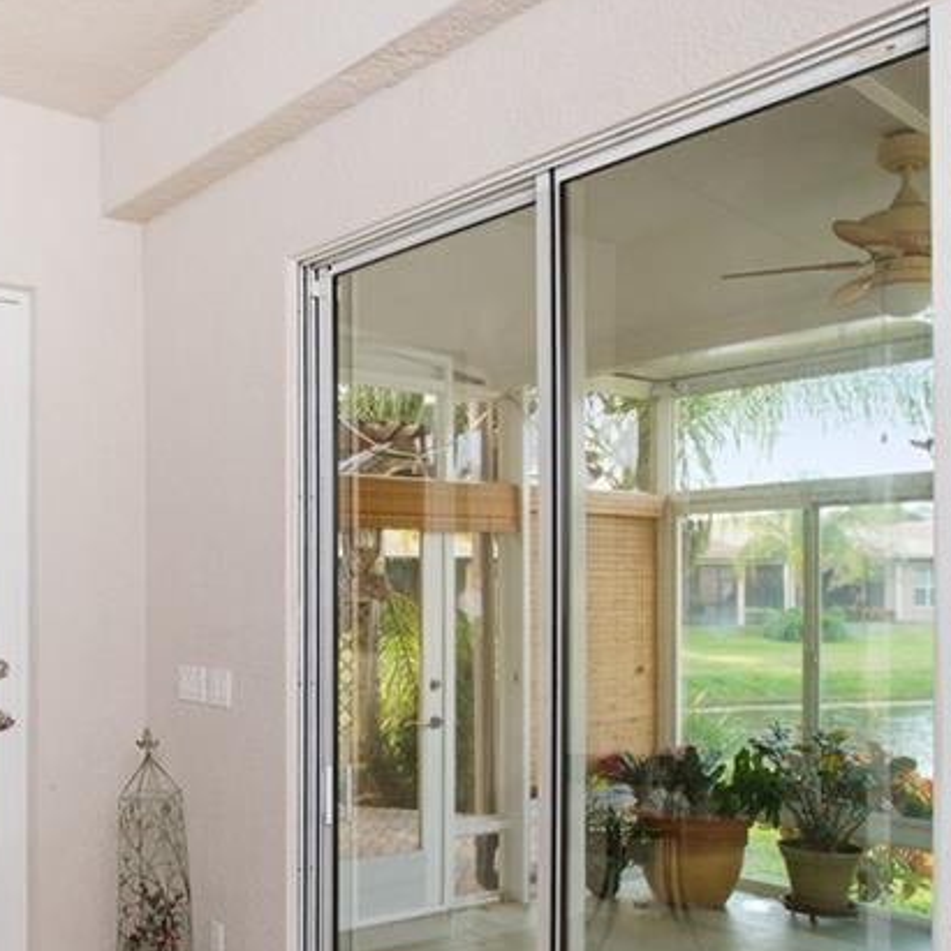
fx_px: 1119
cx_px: 227
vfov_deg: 45.7
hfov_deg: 44.4
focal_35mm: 36
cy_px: 582
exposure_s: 1/15
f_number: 8
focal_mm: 17
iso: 400
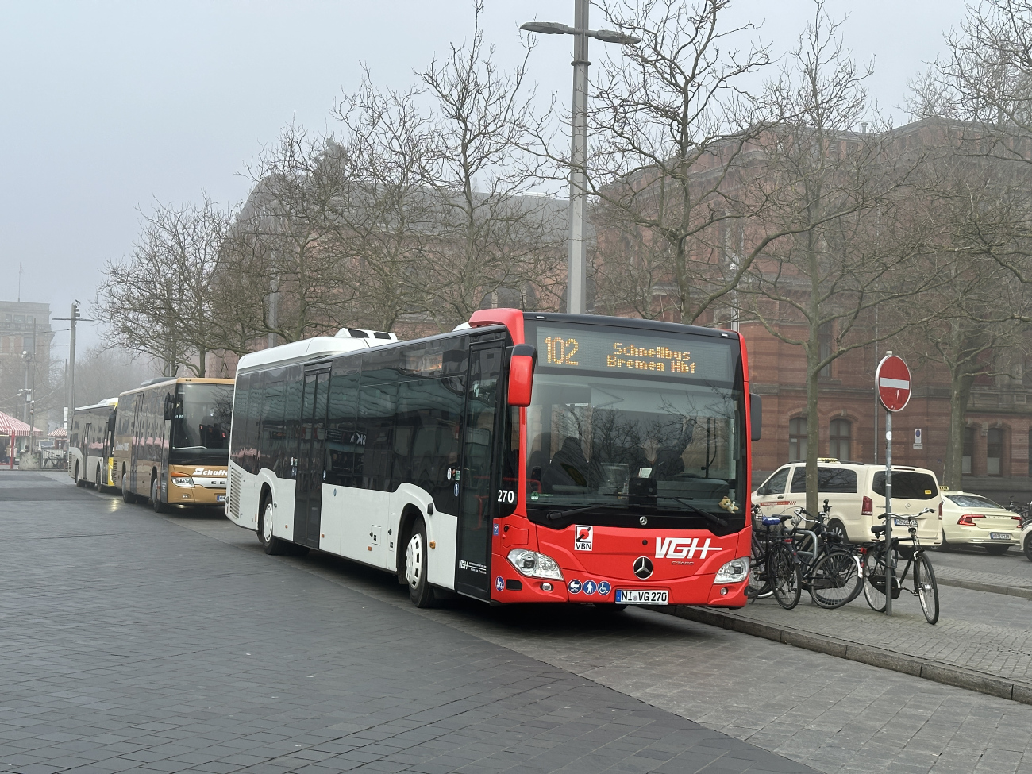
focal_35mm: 48
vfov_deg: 30.3
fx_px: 1431
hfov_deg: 39.7
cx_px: 516
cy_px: 387
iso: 64
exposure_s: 1/1272
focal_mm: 6.86
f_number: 1.78
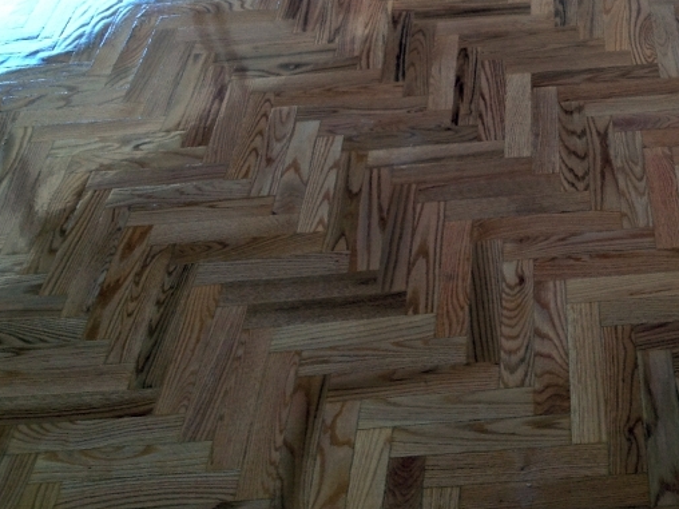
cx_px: 576
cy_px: 86
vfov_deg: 23.2
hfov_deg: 30.2
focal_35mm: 62
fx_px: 1216
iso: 64
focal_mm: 4.28
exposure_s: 1/40
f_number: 2.4
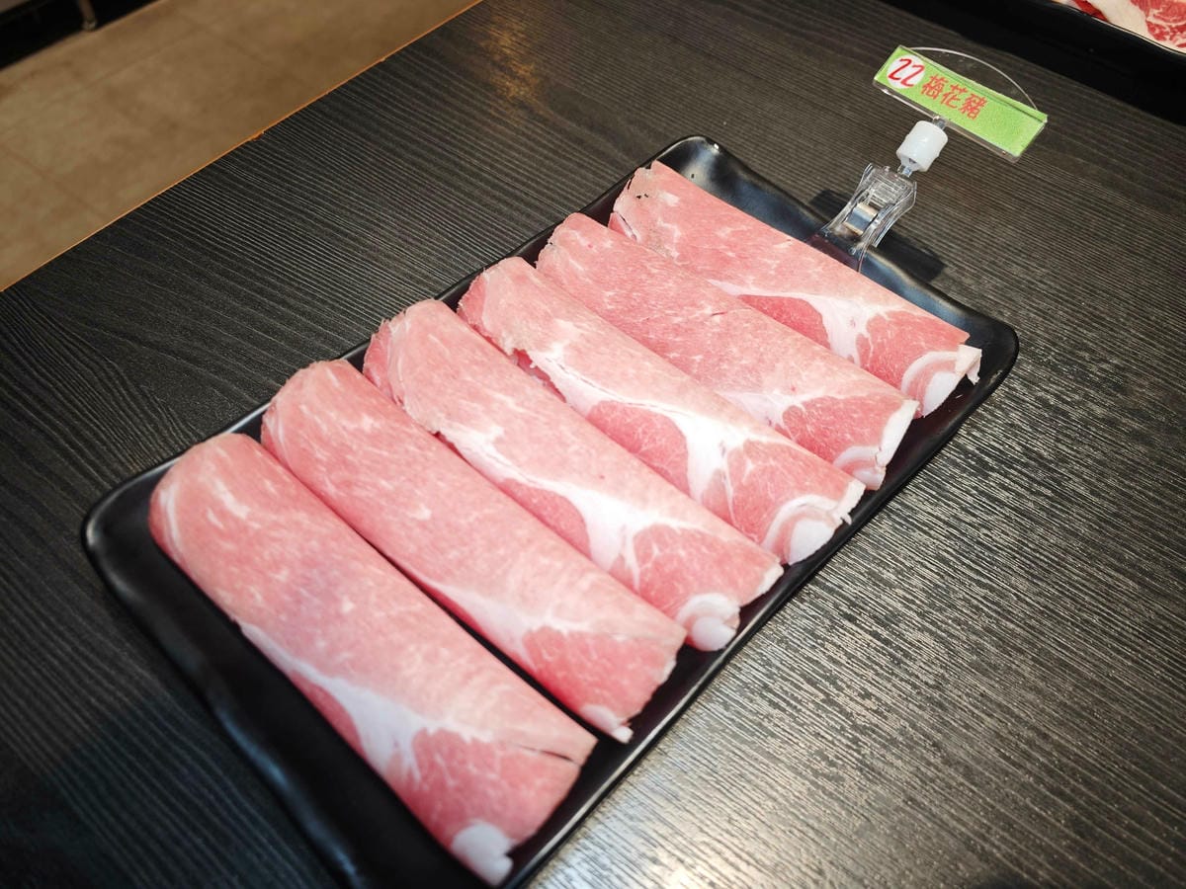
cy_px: 444
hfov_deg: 73.9
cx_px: 593
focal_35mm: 23
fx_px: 788
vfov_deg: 58.9
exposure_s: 1/60
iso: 200
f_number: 2.8
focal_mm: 8.72
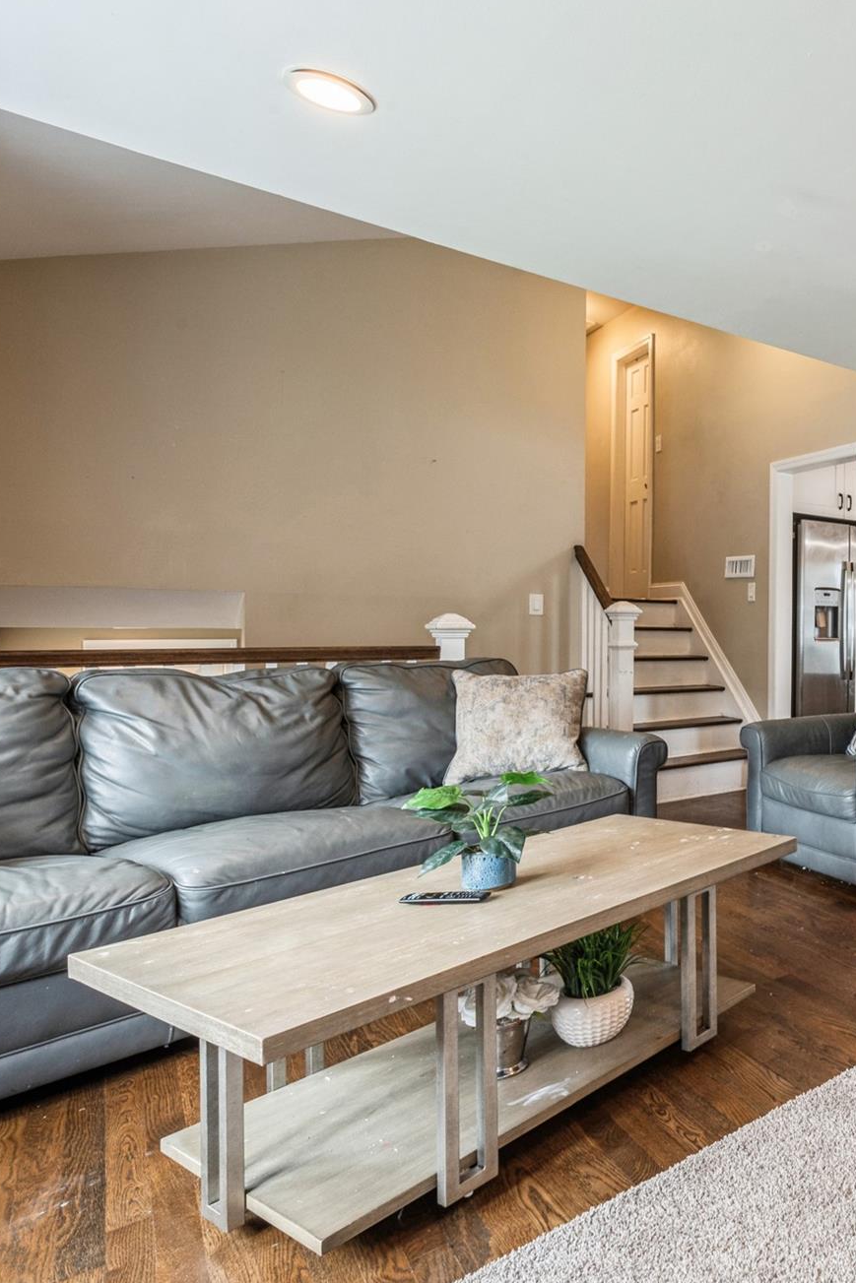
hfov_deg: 45.1
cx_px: 915
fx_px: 784
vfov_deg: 78.6
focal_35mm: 22
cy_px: 632
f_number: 11
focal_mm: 14
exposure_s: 1/8
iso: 400
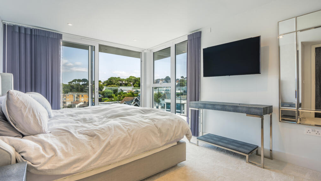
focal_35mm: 17
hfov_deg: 95.9
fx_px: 145
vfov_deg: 63.9
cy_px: 94
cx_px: 162
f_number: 10
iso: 200
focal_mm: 16
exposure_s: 1/8
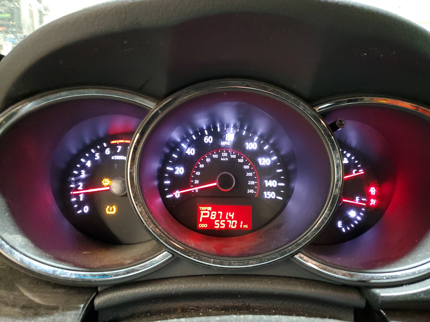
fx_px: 323
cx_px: 215
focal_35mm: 26
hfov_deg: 67.3
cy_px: 161
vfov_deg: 53.1
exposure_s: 1/15
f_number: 1.5
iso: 384
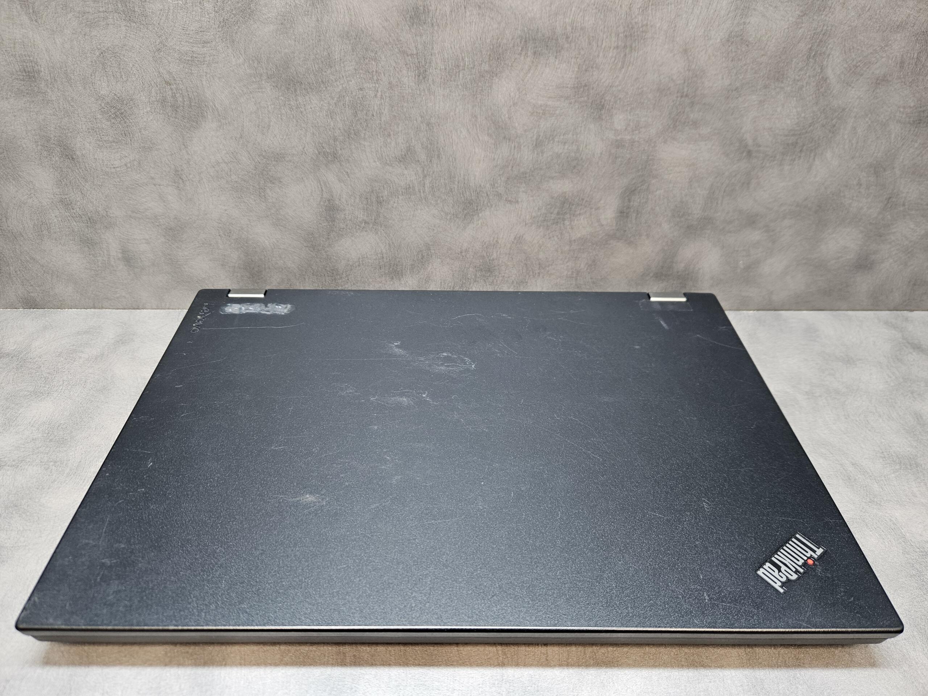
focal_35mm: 23
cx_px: 464
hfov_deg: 73.9
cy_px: 348
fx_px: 617
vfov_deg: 58.9
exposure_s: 1/100
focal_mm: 5.4
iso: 320
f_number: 1.8
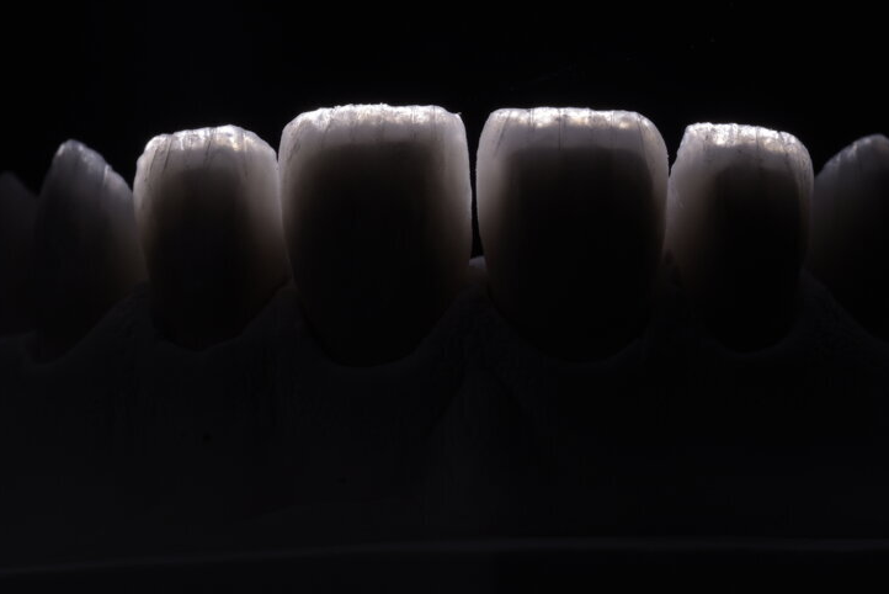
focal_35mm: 126
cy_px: 240
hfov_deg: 16.3
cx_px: 461
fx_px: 3113
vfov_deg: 10.9
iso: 160
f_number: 32
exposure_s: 1/125
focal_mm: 105
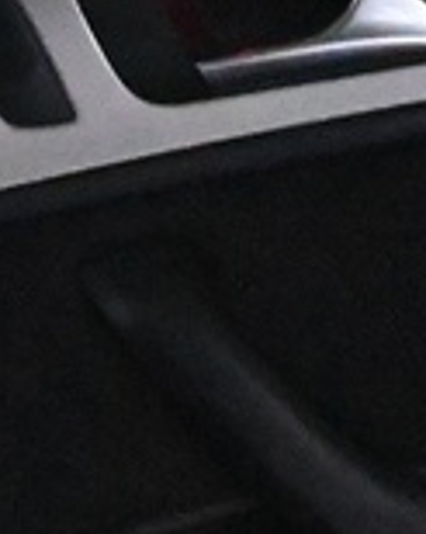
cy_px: 347
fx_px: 5260
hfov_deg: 4.6
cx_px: 599
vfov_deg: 5.8
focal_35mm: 333
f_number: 4
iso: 12800
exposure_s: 1/40
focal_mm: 22.5
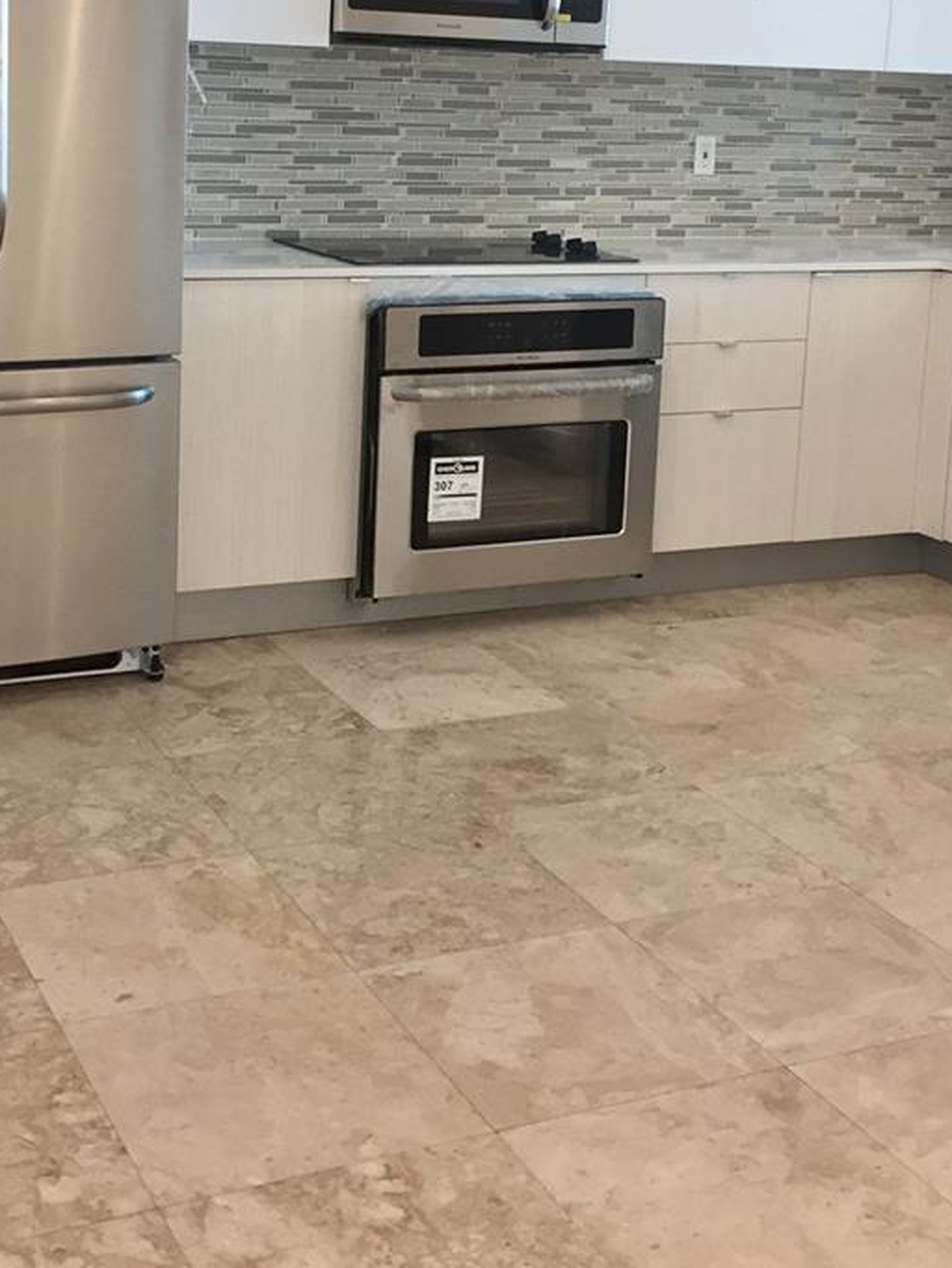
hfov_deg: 28.5
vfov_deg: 36.8
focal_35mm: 51
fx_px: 1869
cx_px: 366
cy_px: 361
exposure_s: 1/30
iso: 64
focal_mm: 4.15
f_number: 2.2
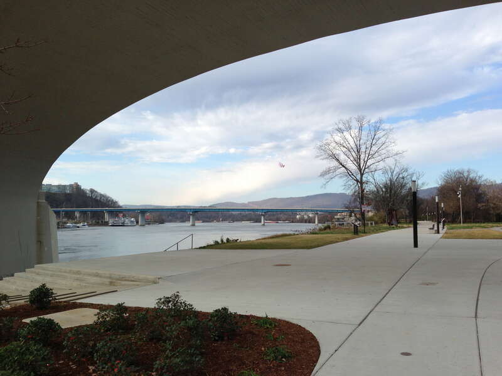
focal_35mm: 33
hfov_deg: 55.4
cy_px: 188
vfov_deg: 42.9
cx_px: 251
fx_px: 479
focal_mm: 4.13
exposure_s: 1/919
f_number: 2.4
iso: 50
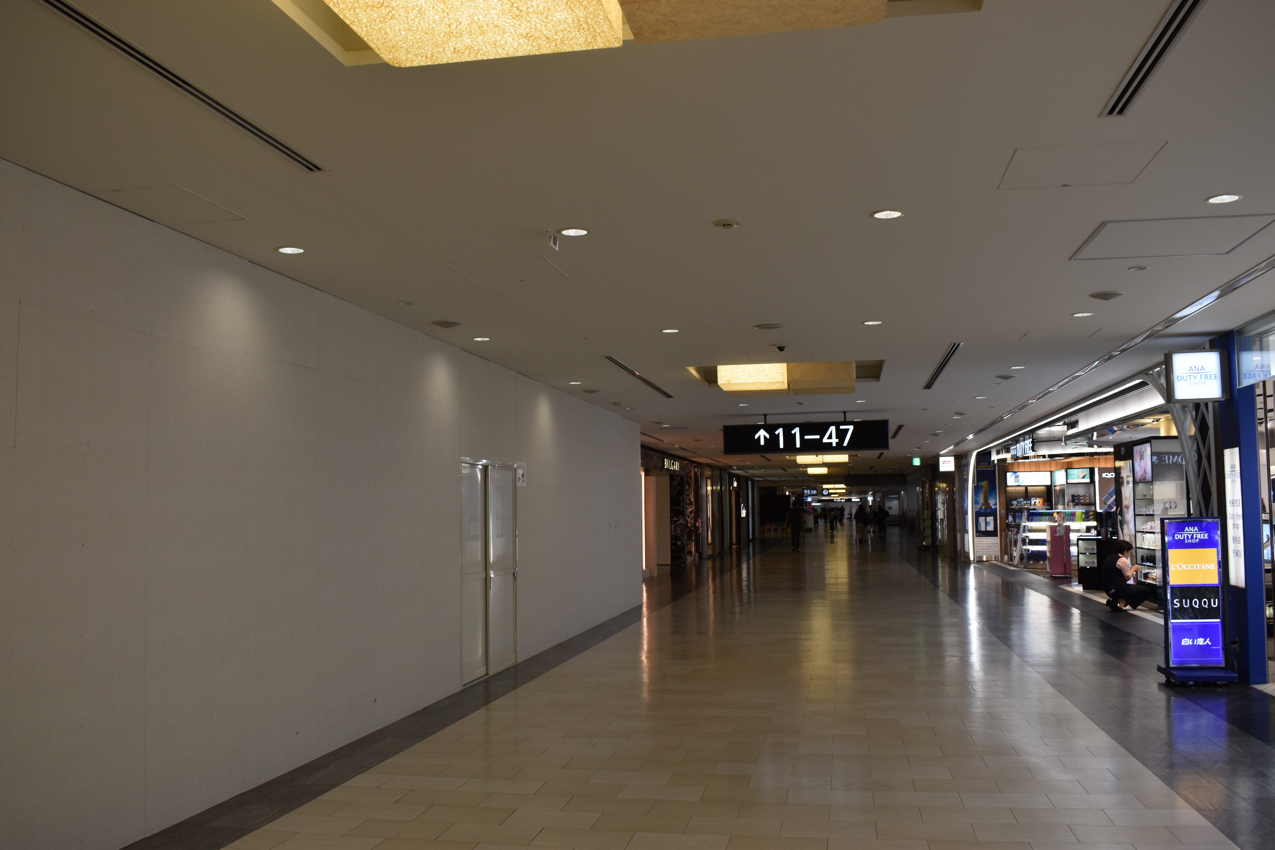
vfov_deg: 43.6
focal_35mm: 30
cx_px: 638
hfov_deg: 61.9
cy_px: 425
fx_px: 1062
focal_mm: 20
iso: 400
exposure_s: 1/125
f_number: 6.3
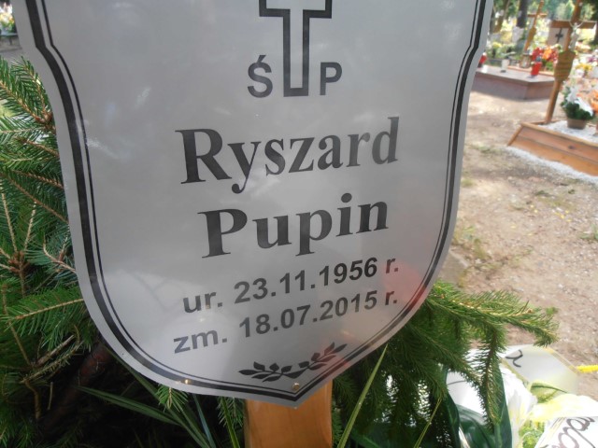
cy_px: 224
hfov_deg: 71.6
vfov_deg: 56.8
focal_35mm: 24
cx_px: 299
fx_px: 415
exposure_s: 1/60
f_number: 3
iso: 80
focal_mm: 4.2
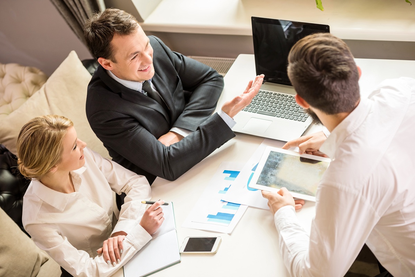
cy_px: 138
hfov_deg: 18.3
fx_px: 1292
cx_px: 208
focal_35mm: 112
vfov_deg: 12.2
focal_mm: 112
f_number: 2.8
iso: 400
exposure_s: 1/125
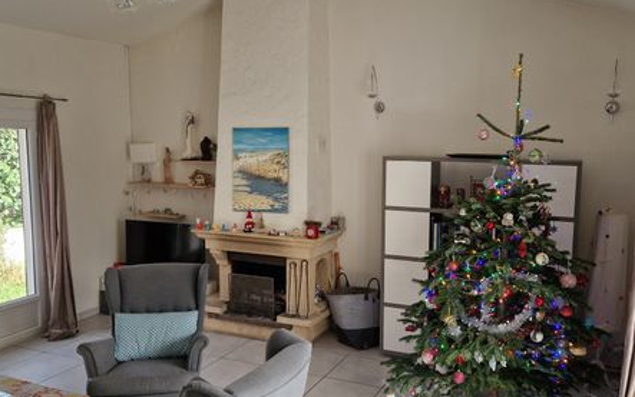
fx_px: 571
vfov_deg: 38.3
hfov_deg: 58.0
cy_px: 202
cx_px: 354
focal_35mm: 33
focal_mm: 5.4
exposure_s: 1/180
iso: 160
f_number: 1.8
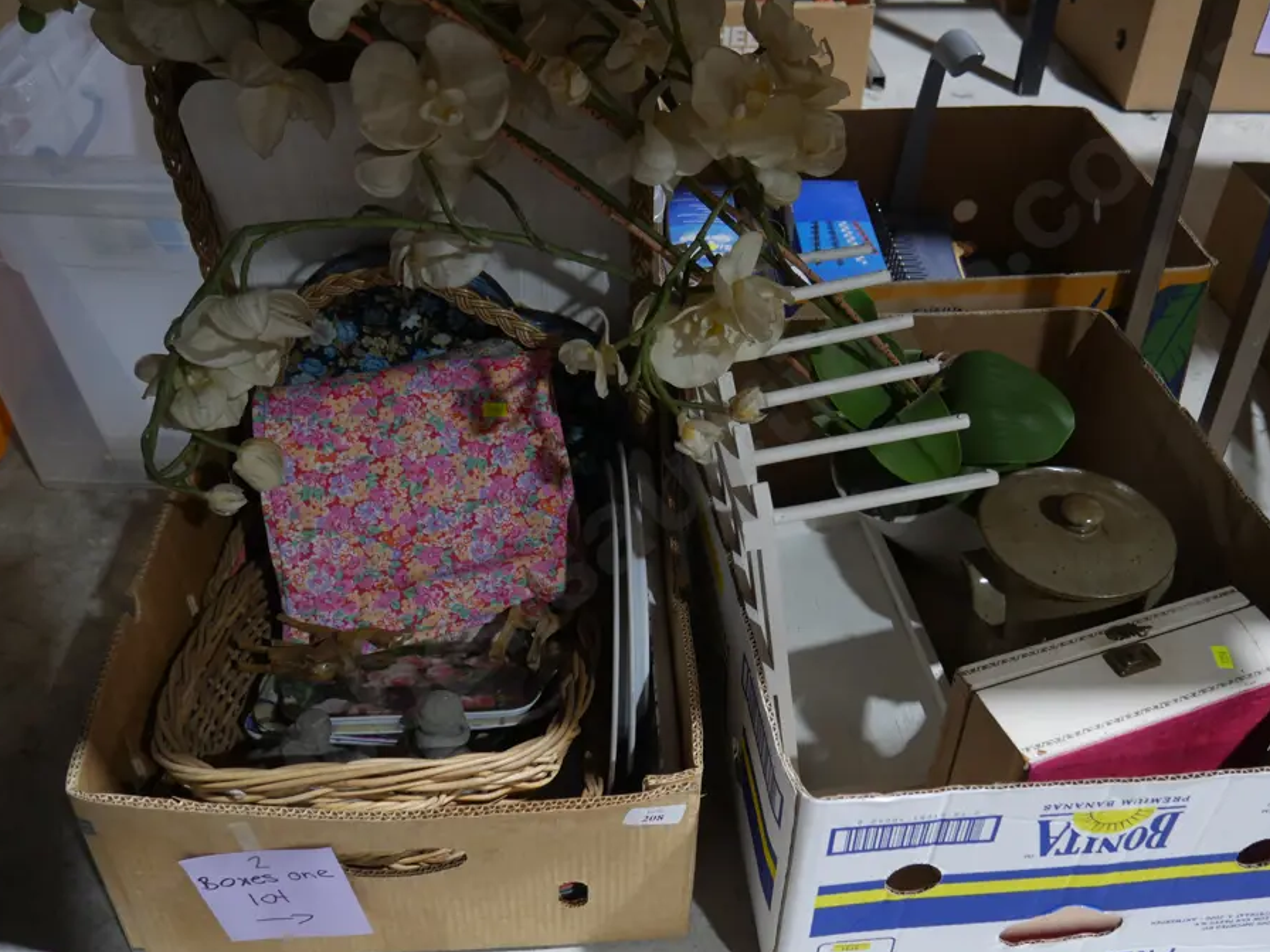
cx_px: 683
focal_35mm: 32
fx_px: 1174
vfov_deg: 44.2
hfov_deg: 56.8
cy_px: 485
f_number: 3.5
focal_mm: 14
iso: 500
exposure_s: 1/60
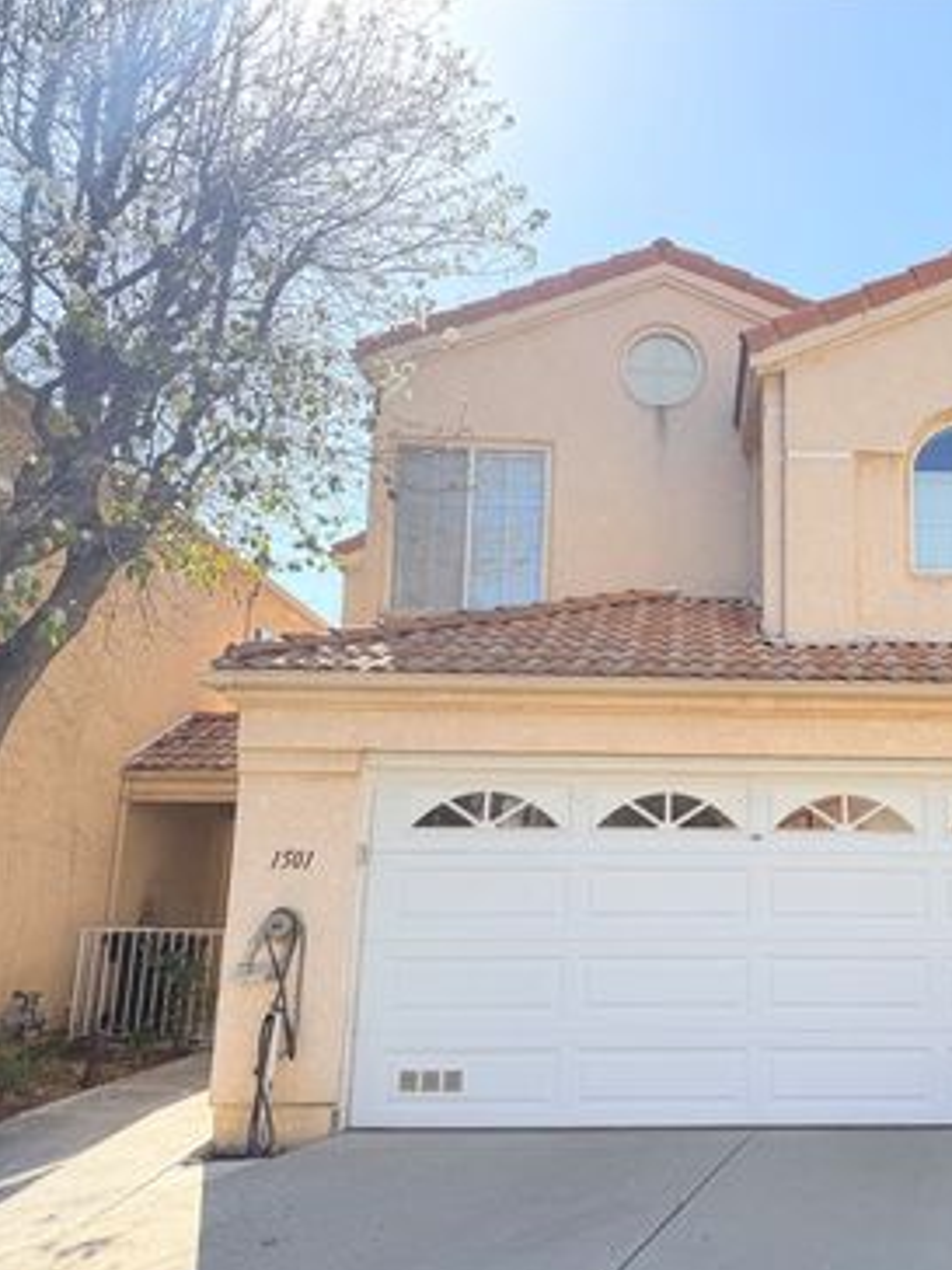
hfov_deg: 41.2
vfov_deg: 55.4
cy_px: 640
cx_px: 753
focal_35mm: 33
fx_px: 1210
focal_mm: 6.76
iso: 100
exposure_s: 1/1385
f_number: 1.78
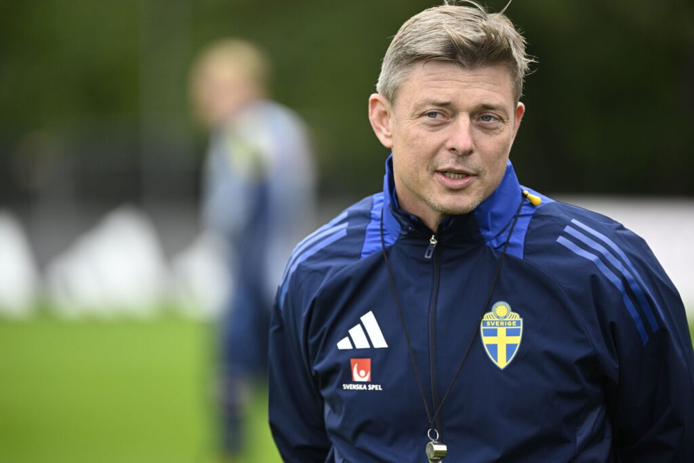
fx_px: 6748
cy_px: 232
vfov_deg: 3.9
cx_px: 347
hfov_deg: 5.9
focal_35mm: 350
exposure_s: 1/800
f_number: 4
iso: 1000
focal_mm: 350
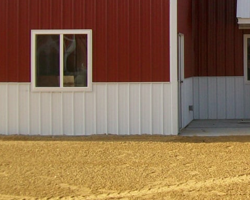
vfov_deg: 15.7
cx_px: 321
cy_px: 22
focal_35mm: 97
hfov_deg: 18.5
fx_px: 717
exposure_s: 1/320
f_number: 4.8
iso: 64
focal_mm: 6
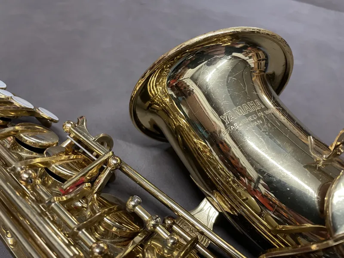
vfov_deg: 53.1
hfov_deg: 67.3
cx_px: 172
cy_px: 129
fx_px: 258
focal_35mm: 26
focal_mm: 4.2
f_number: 1.6
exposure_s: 1/50
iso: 250
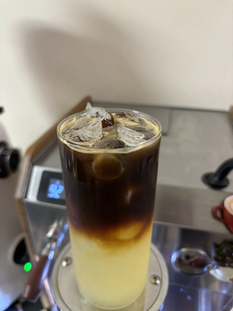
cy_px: 156
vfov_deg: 67.3
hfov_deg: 53.1
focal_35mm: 26
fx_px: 233
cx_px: 116
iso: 320
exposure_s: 1/50
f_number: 1.6
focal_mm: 5.96
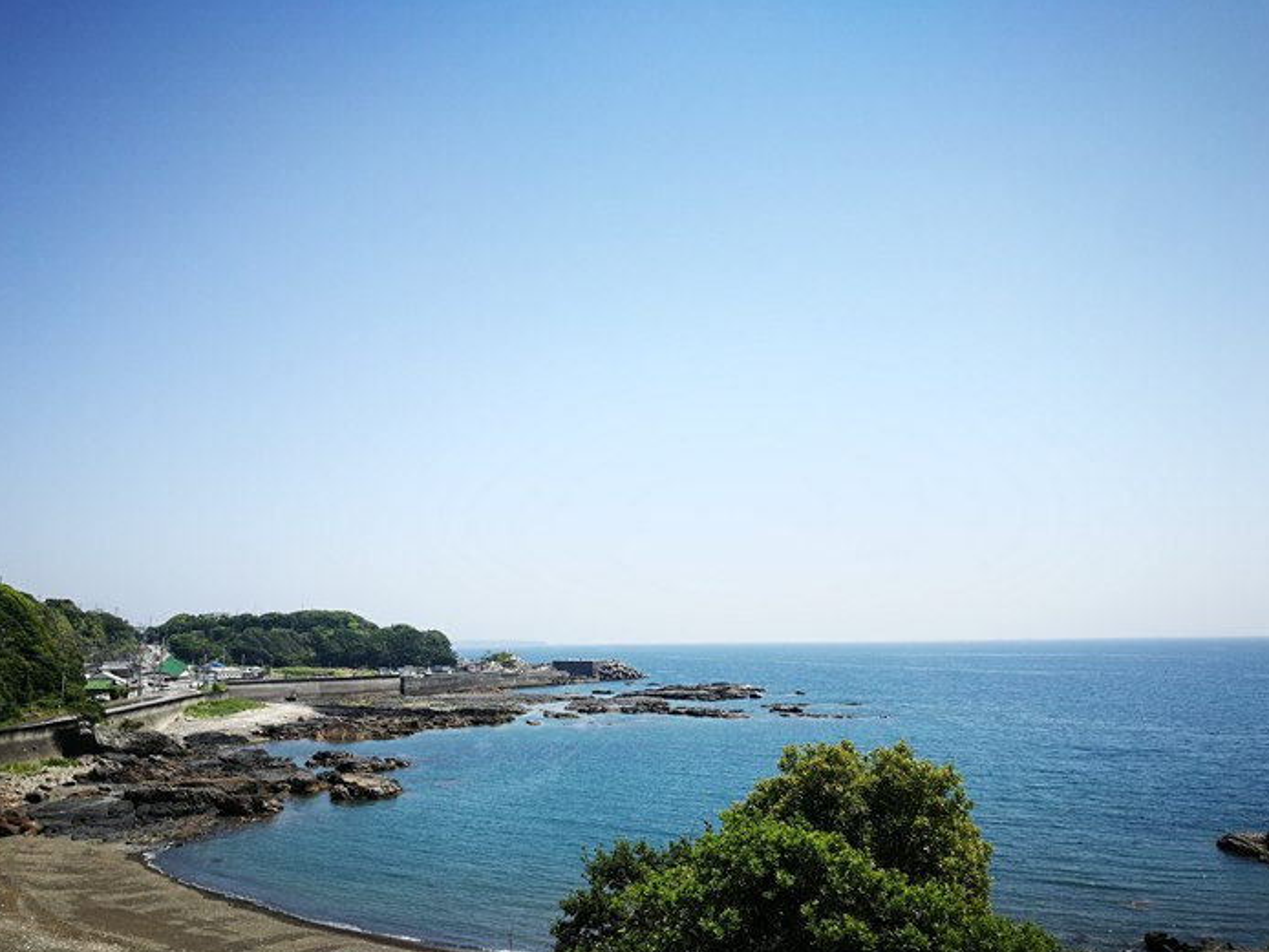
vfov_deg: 49.8
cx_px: 622
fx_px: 1027
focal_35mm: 28
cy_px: 488
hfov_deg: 63.4
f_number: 2.2
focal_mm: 4.5
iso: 50
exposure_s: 1/1107
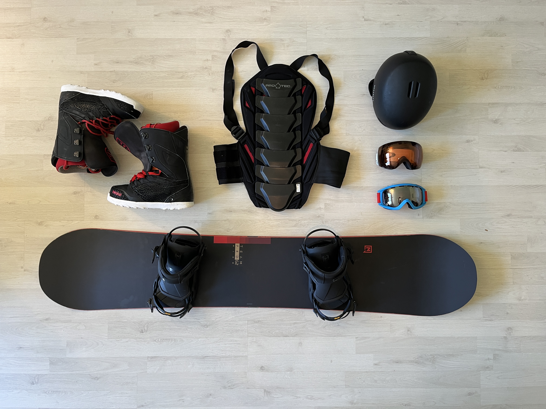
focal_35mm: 26
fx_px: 410
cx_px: 273
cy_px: 204
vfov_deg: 53.1
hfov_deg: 67.3
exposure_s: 1/50
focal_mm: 5.1
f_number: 1.6
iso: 80
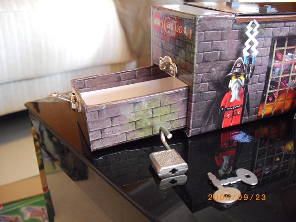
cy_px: 111
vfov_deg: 37.7
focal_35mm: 38
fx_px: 325
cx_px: 148
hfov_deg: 49.0
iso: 400
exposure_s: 1/25
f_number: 2.8
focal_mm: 7.9
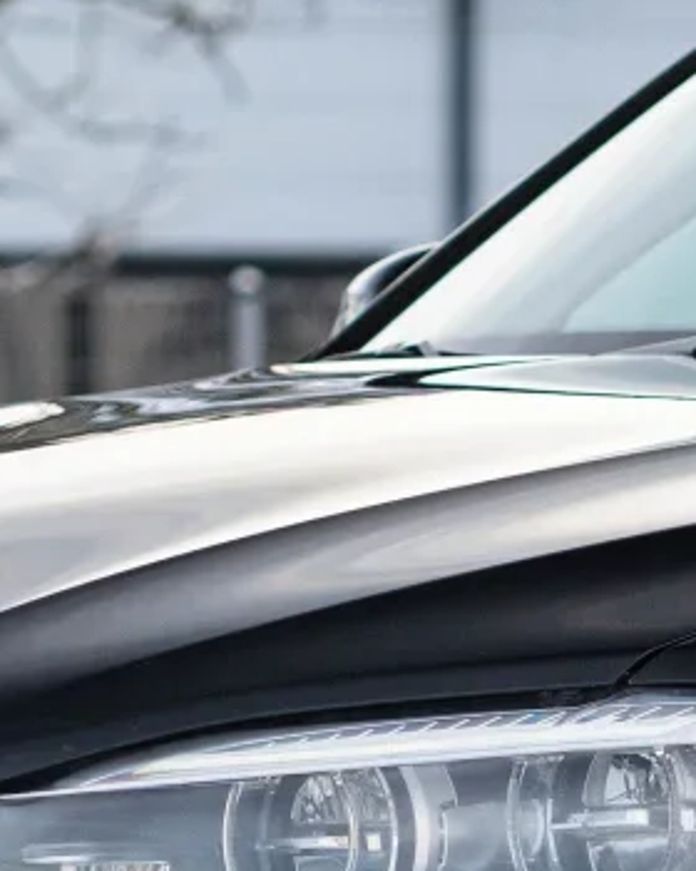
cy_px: 759
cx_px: 428
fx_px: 11278
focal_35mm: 438
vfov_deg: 4.4
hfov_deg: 3.5
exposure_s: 1/320
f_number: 3.2
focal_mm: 85
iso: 500
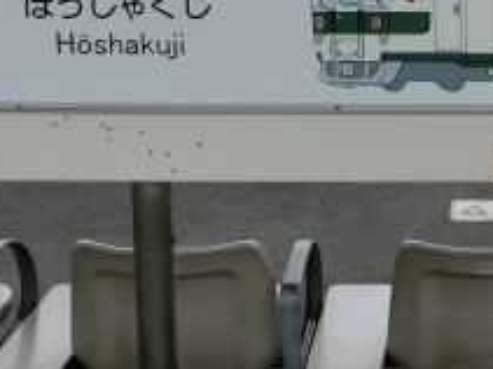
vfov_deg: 18.1
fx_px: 1082
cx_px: 507
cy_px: -112
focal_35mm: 76
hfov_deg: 24.4
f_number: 3.5
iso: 80
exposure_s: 1/320
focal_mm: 4.5
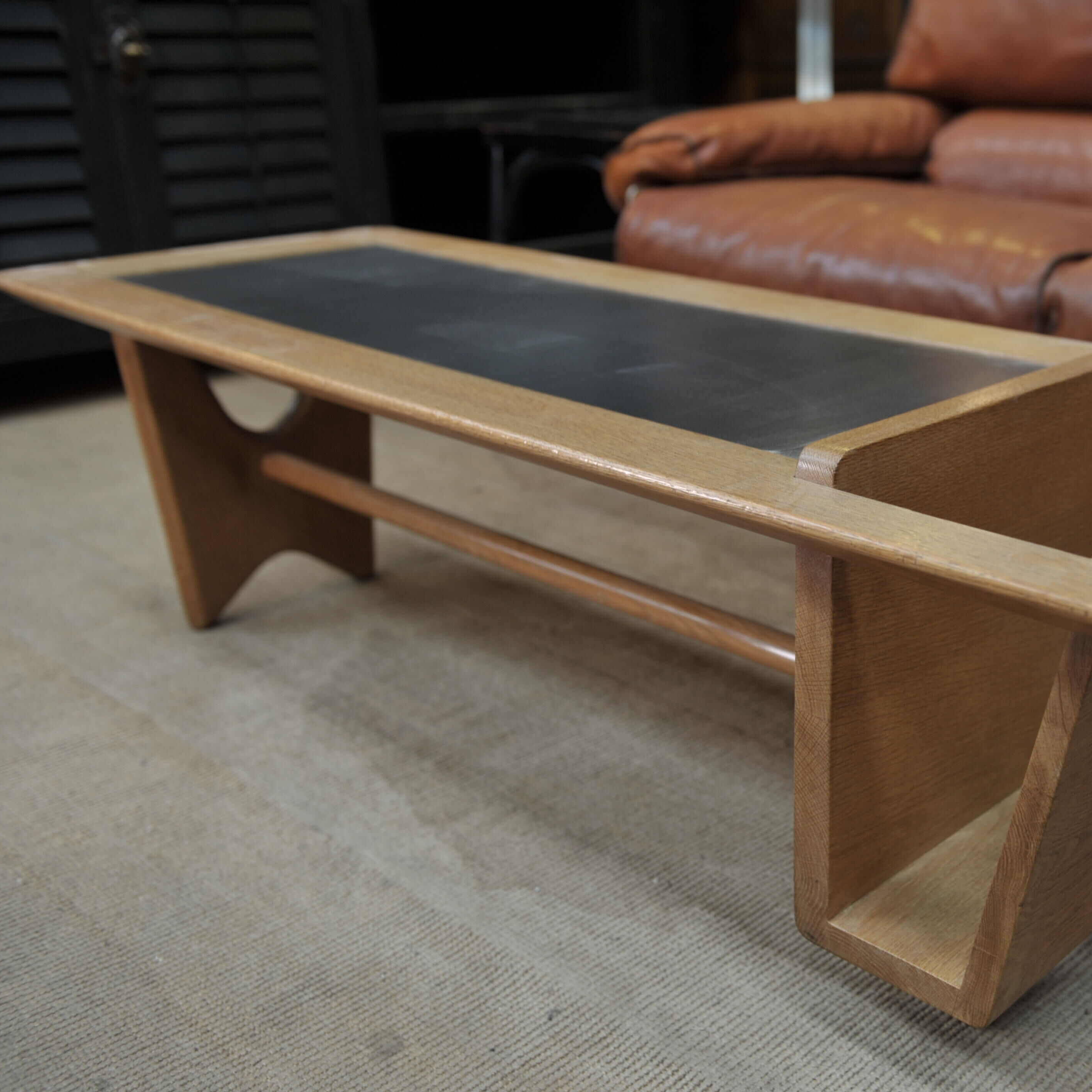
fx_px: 1463
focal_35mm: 41
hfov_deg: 39.9
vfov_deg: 40.9
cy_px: 545
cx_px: 801
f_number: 3.5
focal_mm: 32
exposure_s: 1/50
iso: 250
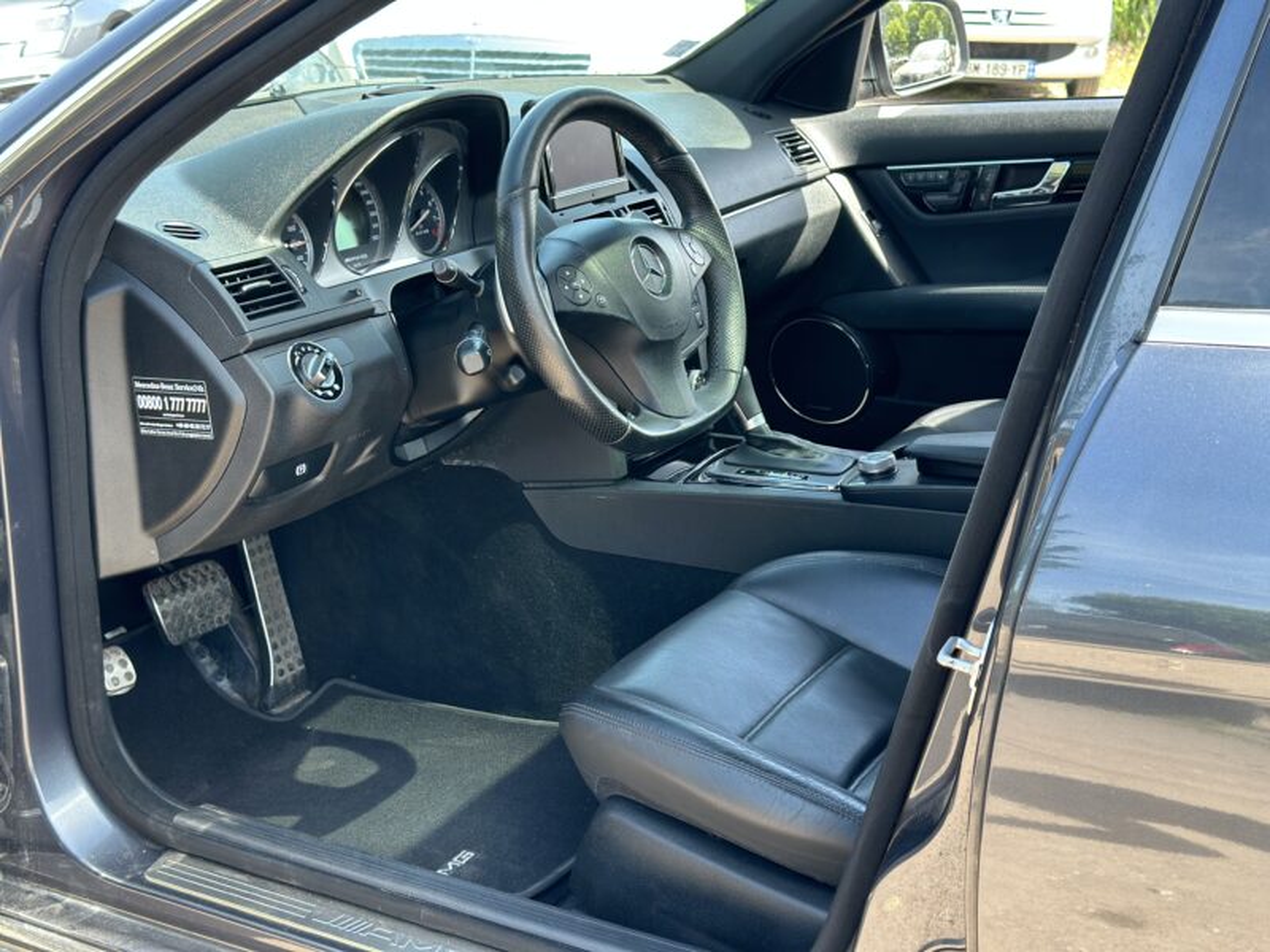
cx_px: 635
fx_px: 1761
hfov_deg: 39.7
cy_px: 476
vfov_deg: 30.3
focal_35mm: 48
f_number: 1.78
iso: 80
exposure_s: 1/237
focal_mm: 6.86
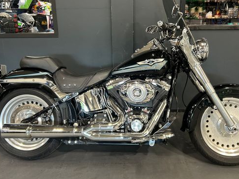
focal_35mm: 34
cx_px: 126
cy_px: 77
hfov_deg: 53.9
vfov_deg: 41.7
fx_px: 235
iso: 250
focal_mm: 5.7
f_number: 1.5
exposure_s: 1/50
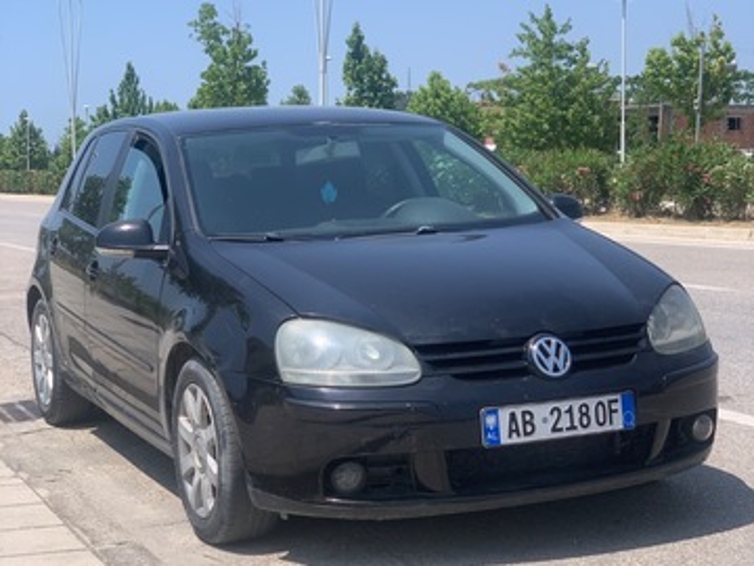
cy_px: 283
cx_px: 377
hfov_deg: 36.8
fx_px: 1133
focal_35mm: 52
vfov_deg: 28.0
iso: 16
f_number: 2.4
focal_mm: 6
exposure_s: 1/1332
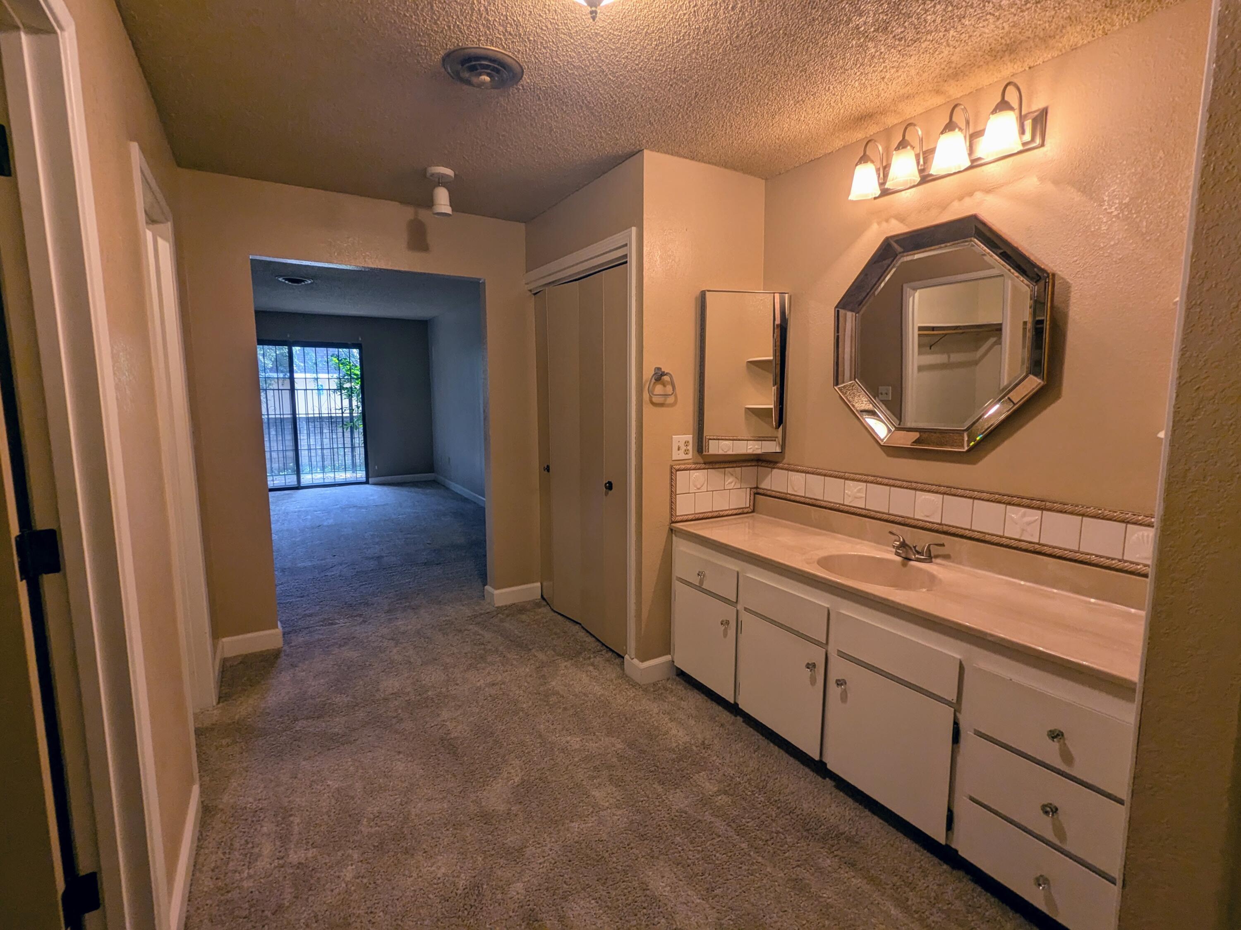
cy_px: 465
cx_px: 620
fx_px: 574
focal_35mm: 16
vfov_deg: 78.1
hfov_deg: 94.5
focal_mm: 2.35
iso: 55
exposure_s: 1/40
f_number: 2.2
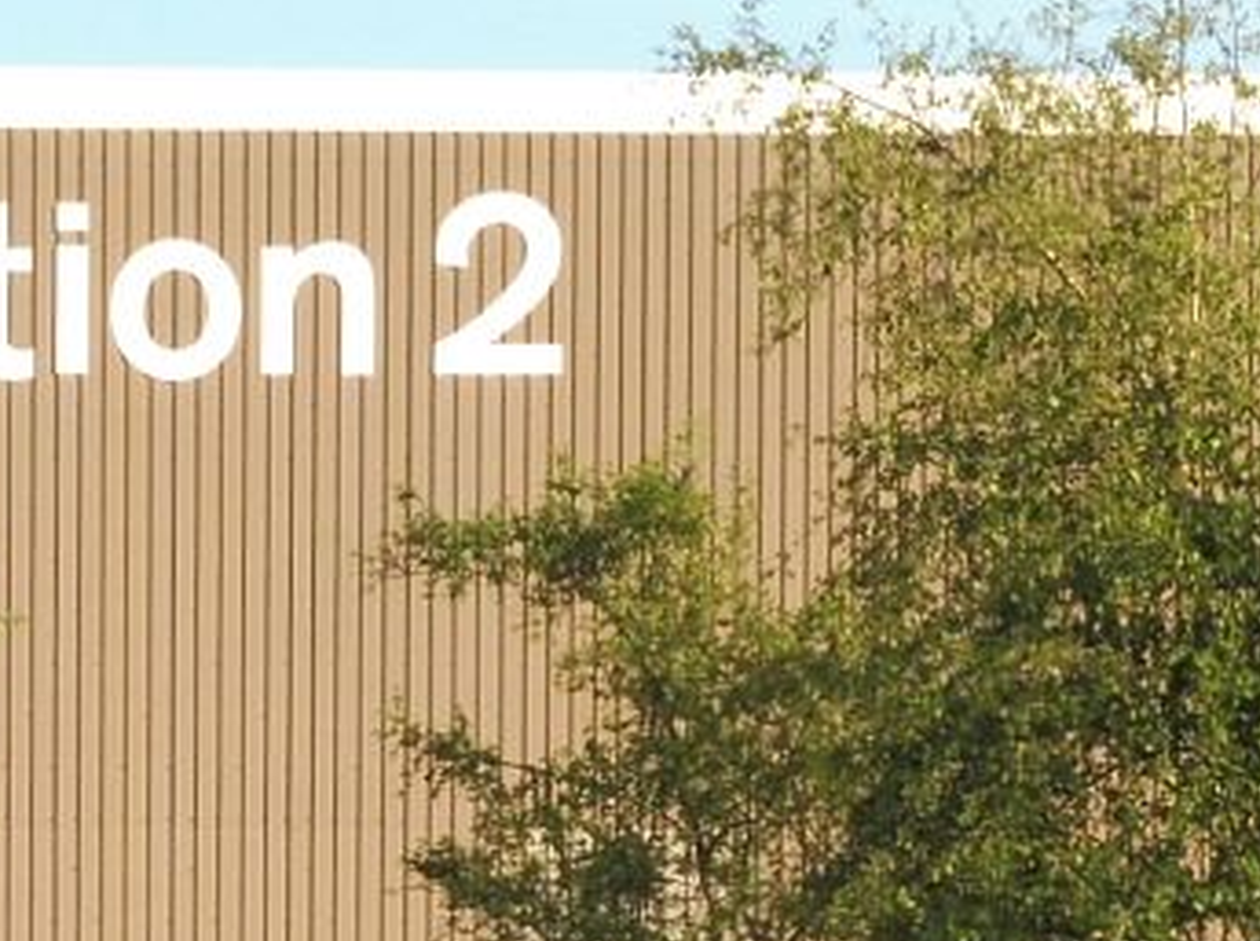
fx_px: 13195
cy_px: 1274
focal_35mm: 363
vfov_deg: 4.1
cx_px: -40
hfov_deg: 5.5
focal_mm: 21.8
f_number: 7.1
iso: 100
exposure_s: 1/125
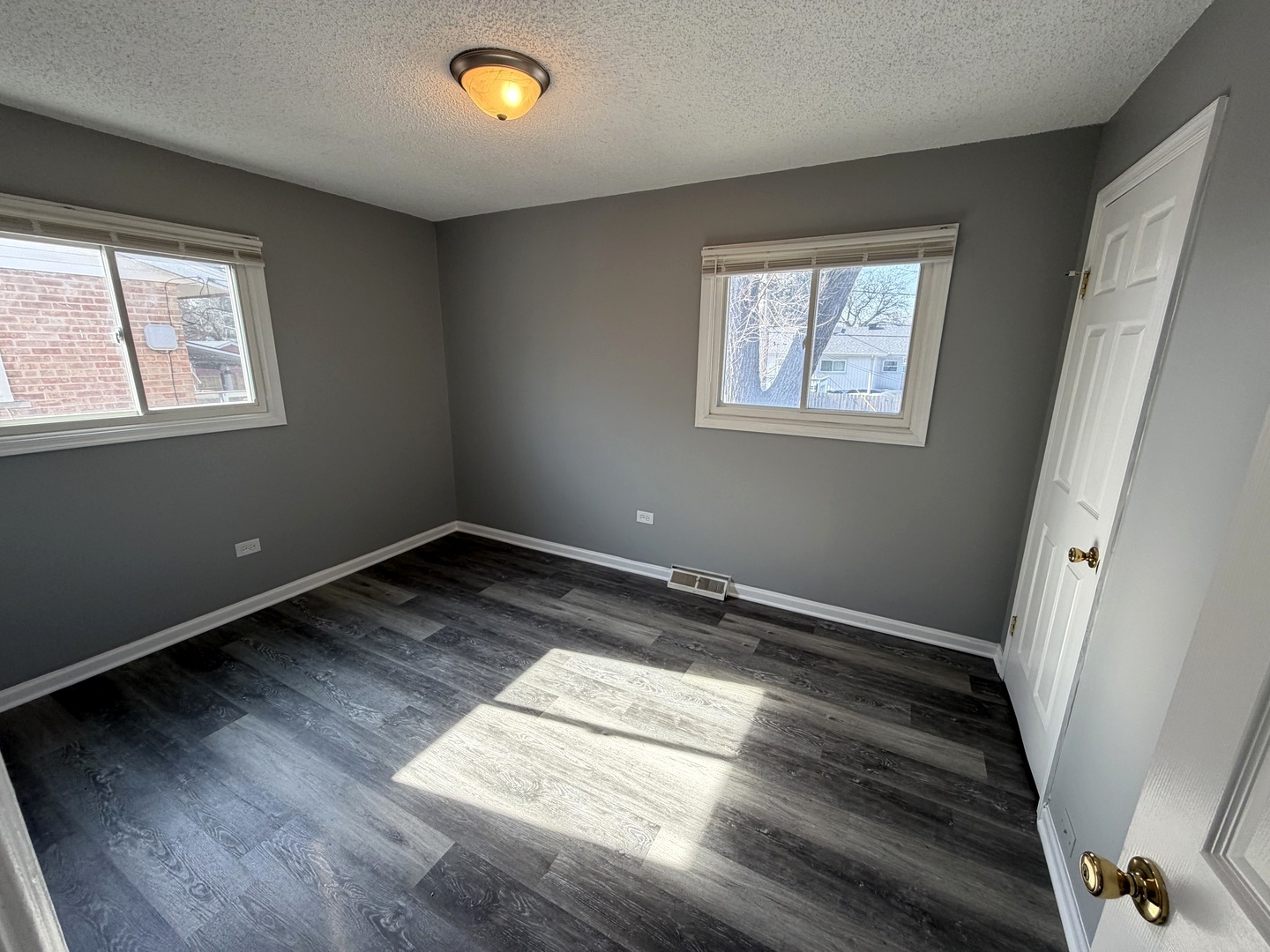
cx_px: 635
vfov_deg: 85.7
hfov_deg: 102.1
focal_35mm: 14
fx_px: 514
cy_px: 476
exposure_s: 1/121
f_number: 2.2
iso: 80
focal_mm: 2.22
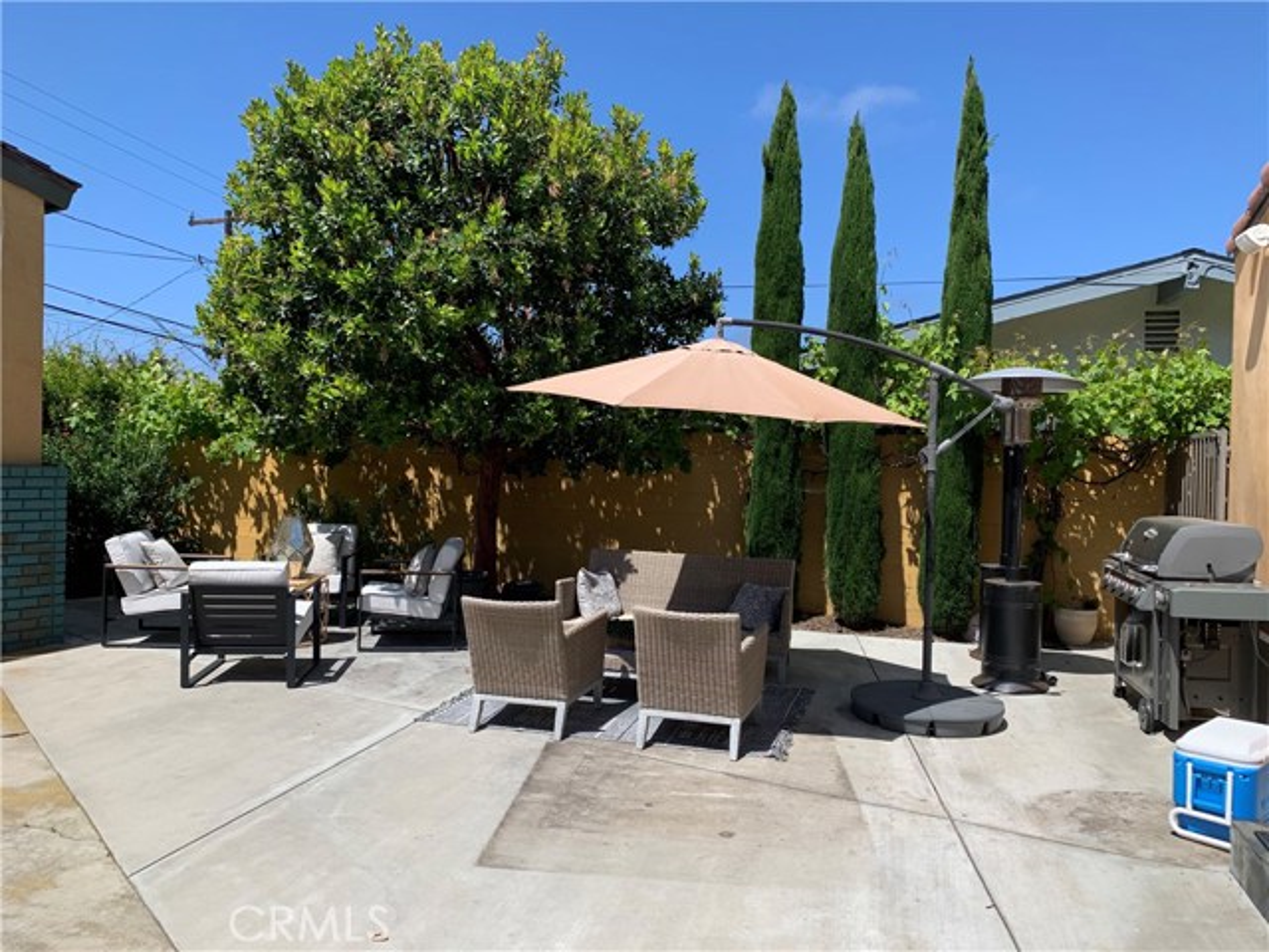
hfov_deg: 67.3
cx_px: 634
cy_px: 476
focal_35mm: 26
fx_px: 953
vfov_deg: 53.1
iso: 25
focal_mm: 4.25
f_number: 1.8
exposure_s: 1/2114
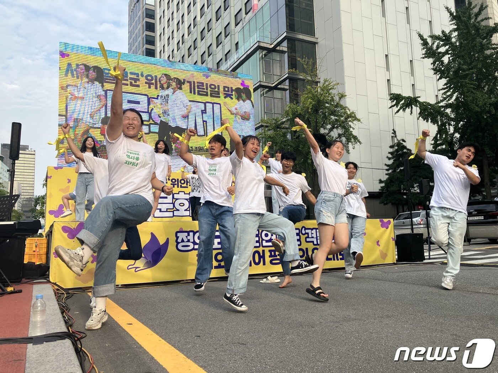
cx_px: 249
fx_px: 403
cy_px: 186
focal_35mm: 28
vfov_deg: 49.7
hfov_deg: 63.4
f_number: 1.8
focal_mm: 3.99
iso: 32
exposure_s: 1/631
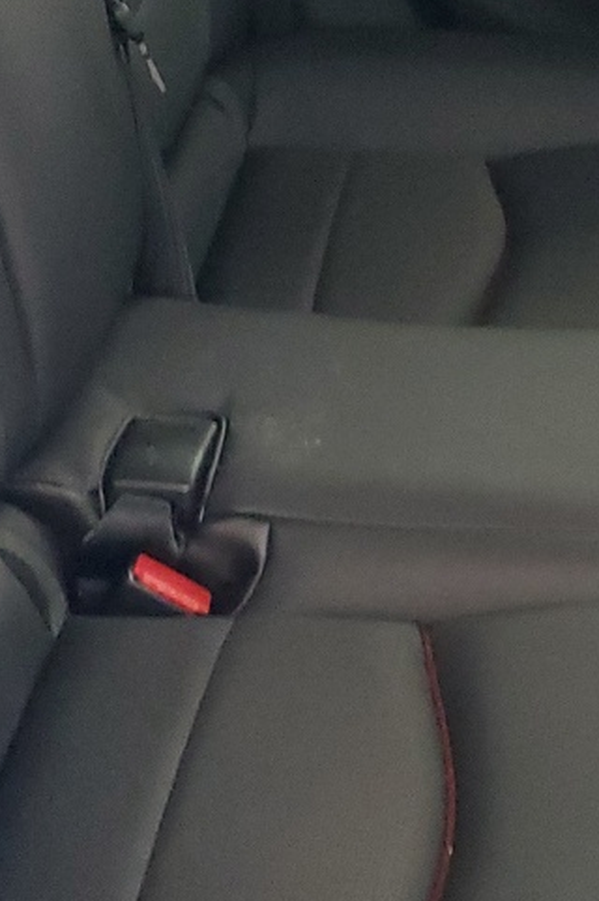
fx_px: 2249
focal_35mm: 90
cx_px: 479
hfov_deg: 15.1
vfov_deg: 22.6
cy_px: 444
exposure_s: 1/15
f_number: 1.5
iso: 410
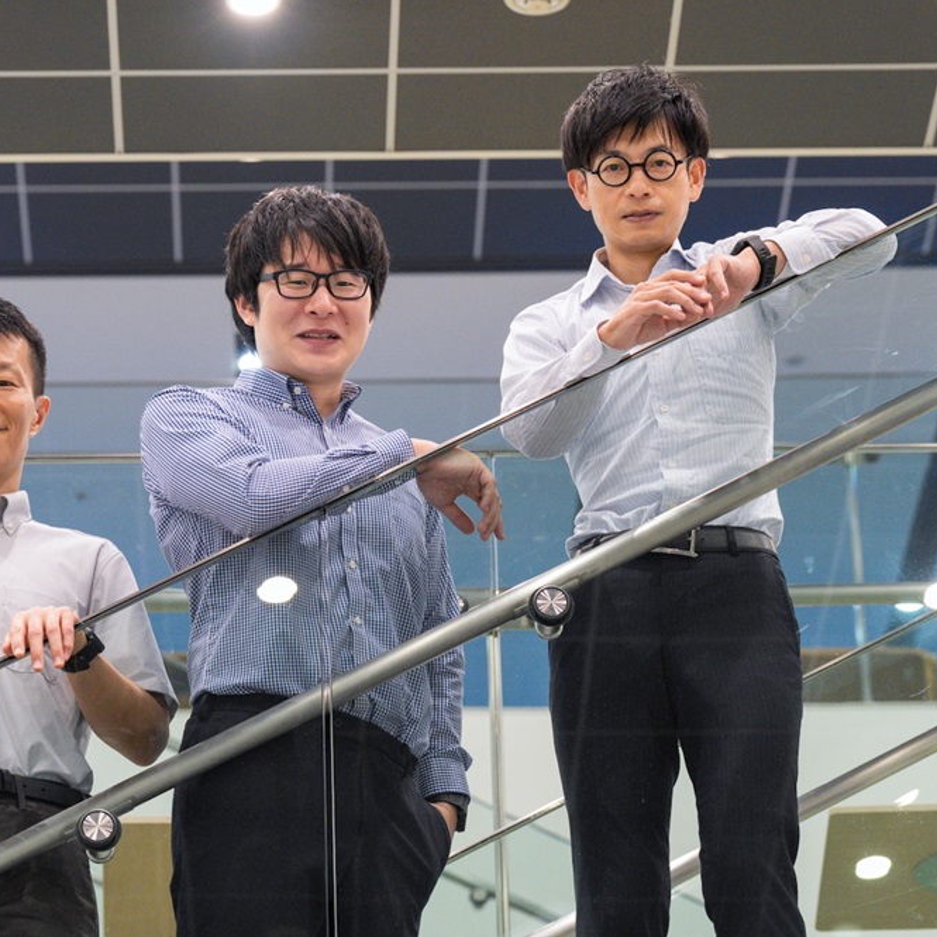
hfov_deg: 11.2
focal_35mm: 156
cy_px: 468
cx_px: 306
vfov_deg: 11.2
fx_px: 4777
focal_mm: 122
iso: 4000
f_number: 6.3
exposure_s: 1/50
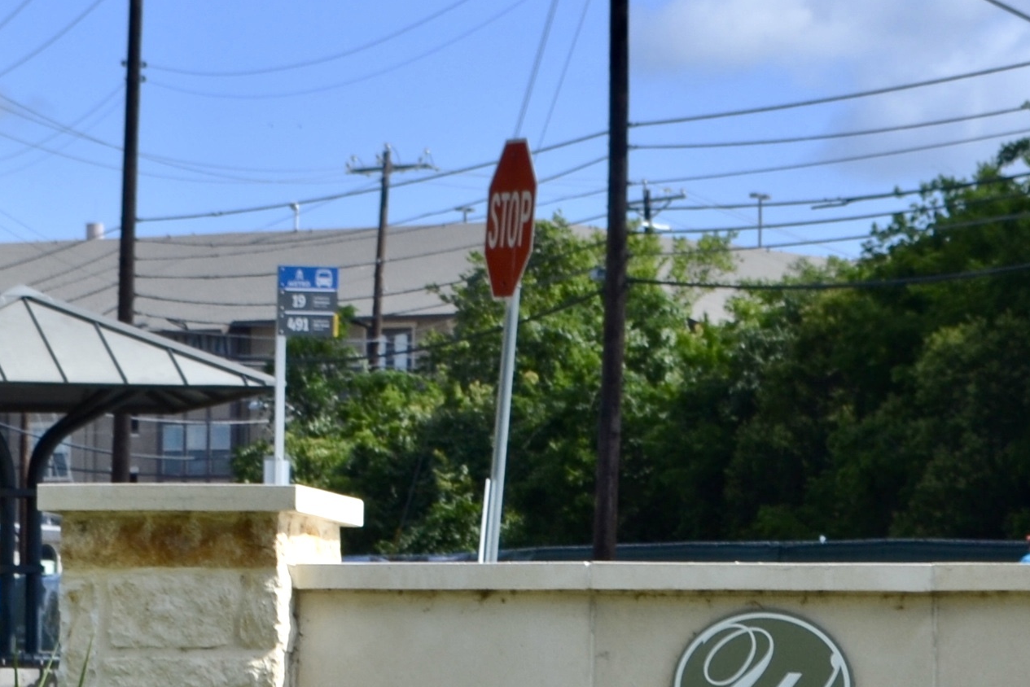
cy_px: 544
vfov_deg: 5.6
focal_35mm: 246
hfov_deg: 8.4
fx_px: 7034
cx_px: 533
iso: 100
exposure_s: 1/200
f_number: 7.1
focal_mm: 45
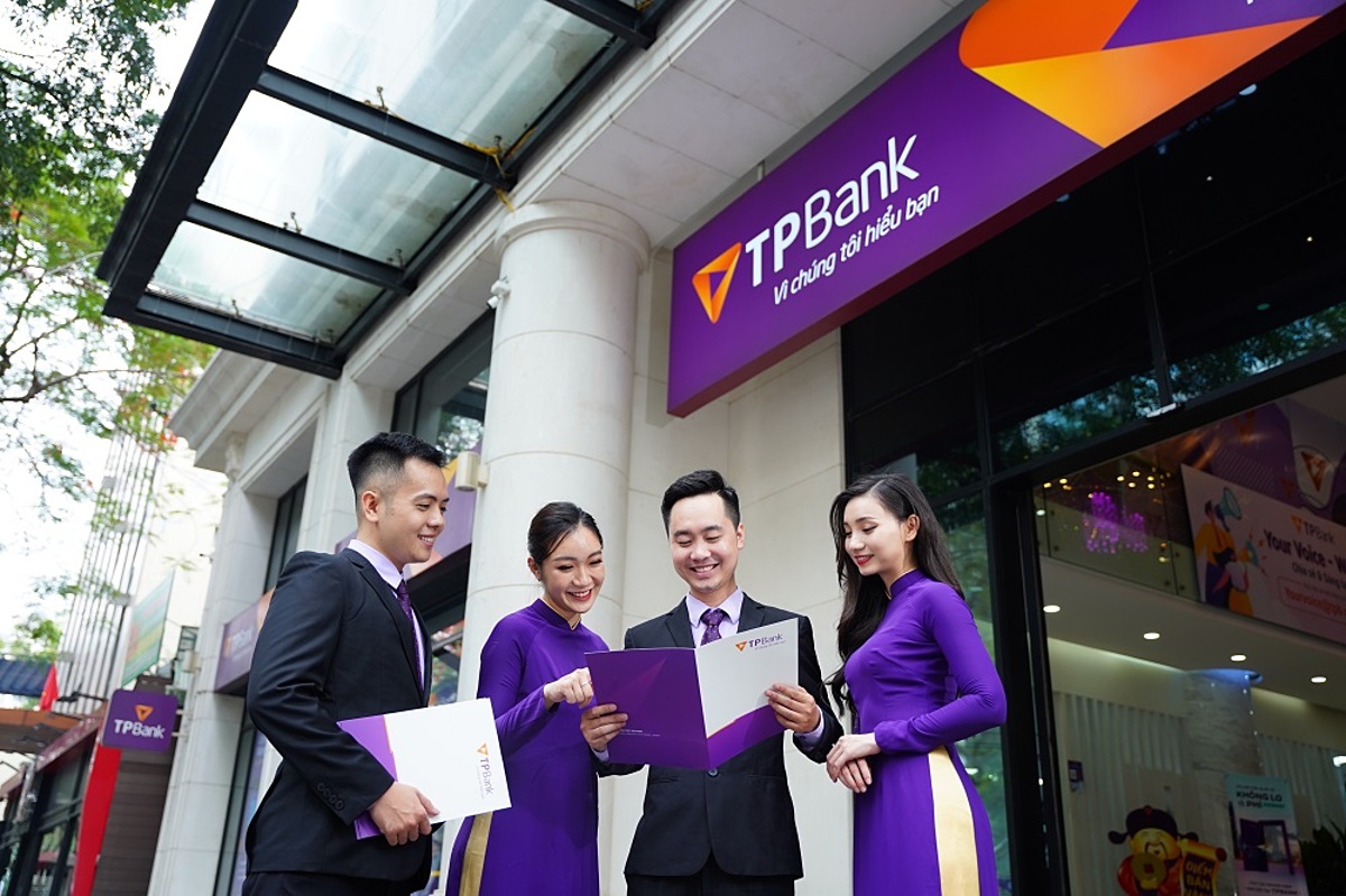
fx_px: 1192
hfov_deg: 58.9
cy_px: 448
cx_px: 673
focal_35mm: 32
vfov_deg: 41.2
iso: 250
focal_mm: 31.9
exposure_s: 1/320
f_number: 2.8
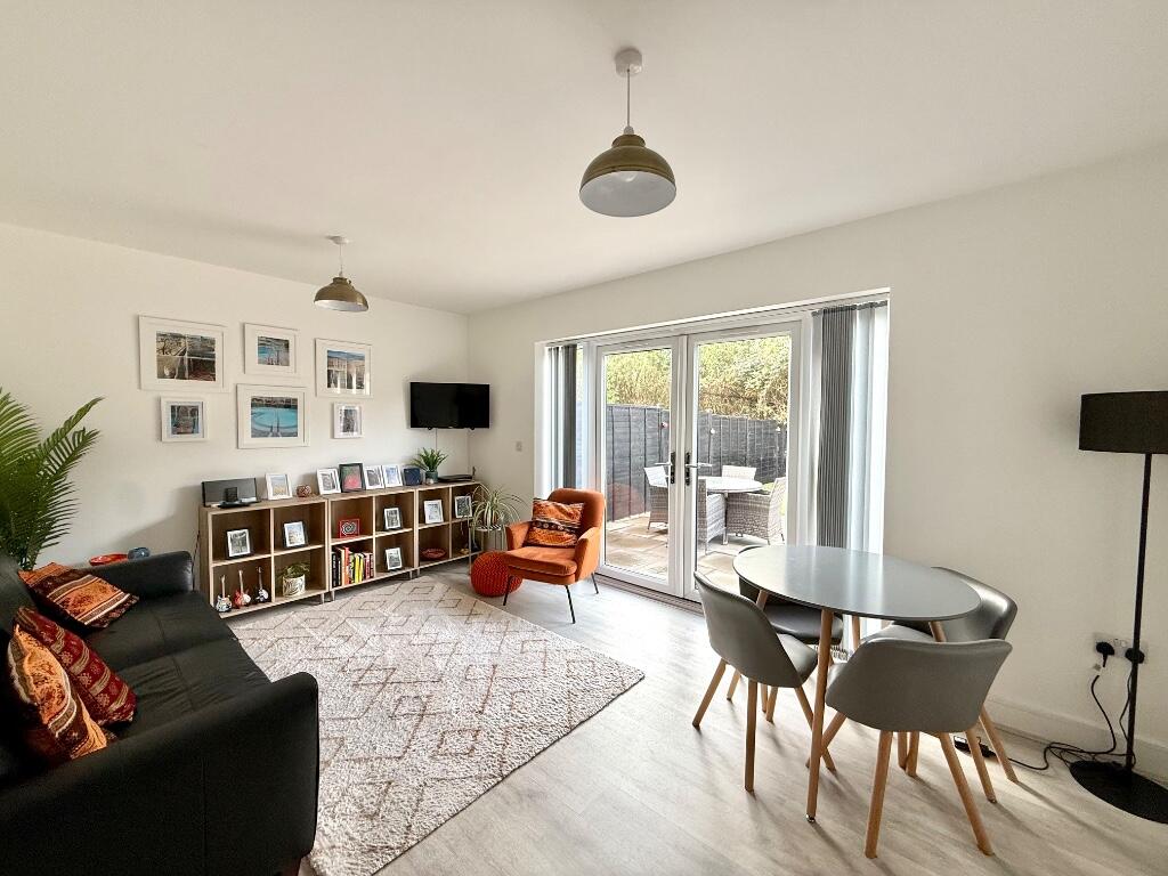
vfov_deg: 85.7
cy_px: 438
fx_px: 472
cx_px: 584
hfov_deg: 102.1
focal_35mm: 14
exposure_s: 1/99
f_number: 2.2
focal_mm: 2.22
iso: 125
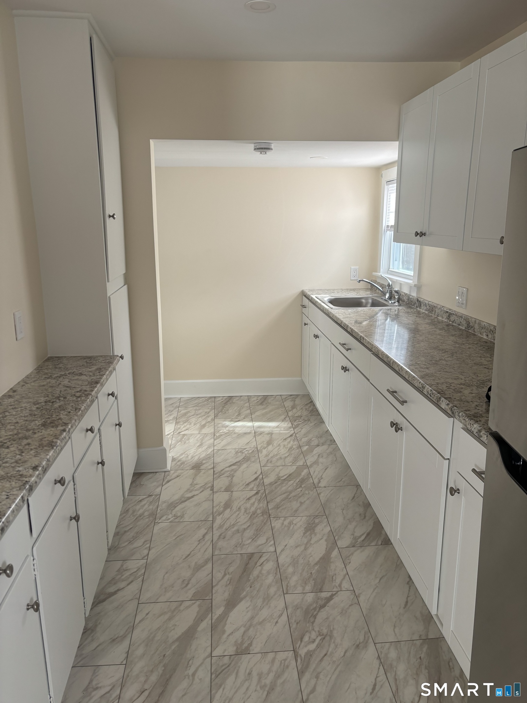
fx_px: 528
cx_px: 264
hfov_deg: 53.1
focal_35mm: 26
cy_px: 352
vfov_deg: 67.3
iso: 40
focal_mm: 5.96
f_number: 1.6
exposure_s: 1/121
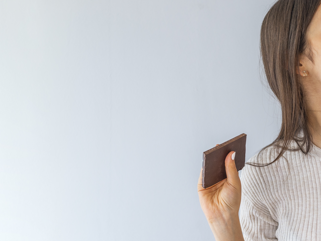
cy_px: 152
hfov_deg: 28.7
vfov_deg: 22.2
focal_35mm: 66
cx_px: 259
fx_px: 612
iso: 500
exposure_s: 1/160
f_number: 2.8
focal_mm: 35
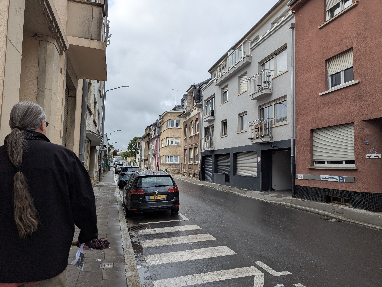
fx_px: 265
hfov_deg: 71.5
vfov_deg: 56.9
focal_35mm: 24
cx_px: 191
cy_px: 144
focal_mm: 6.81
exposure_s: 1/1205
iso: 32
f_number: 1.85
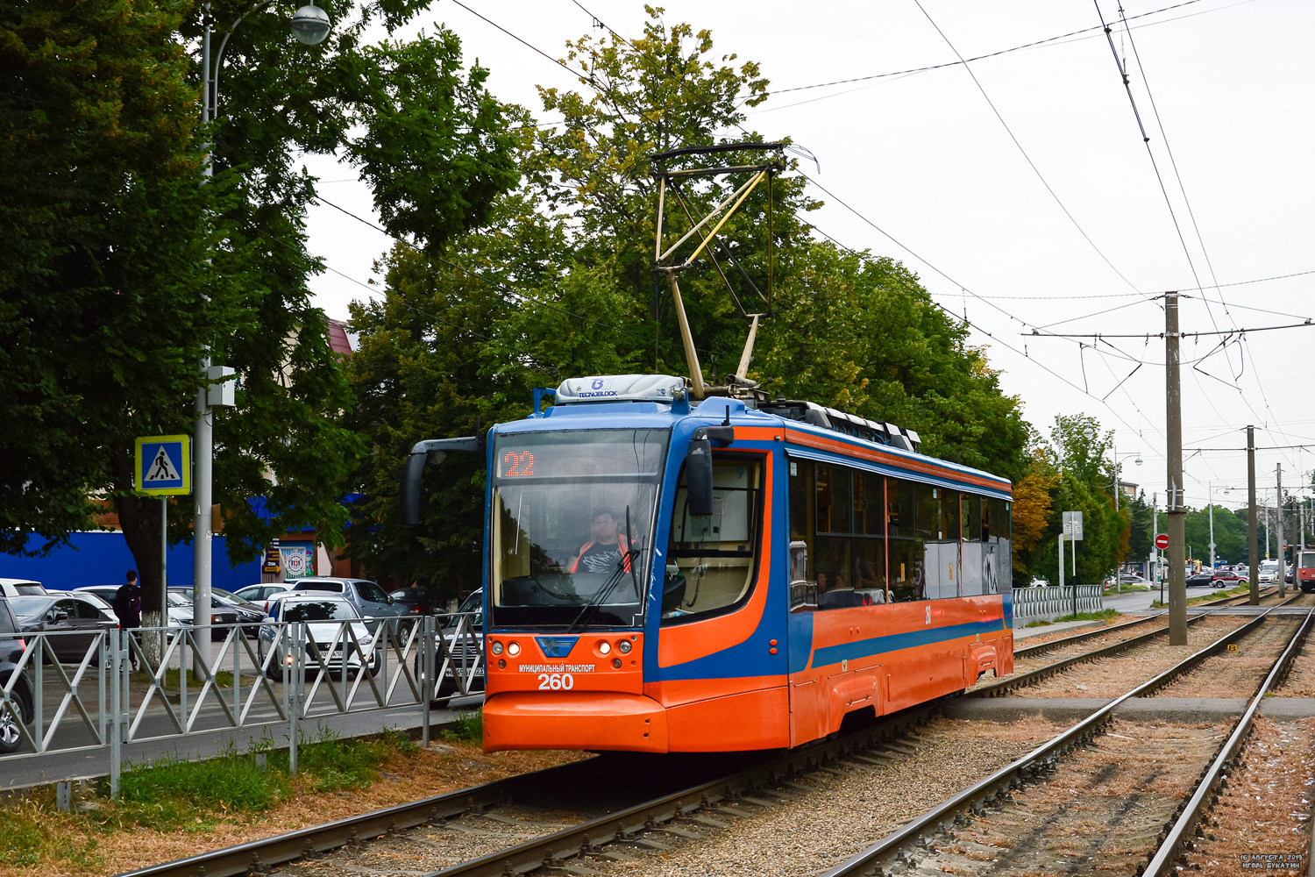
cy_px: 438
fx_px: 2082
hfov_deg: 35.1
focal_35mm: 57
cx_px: 658
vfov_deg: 23.8
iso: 400
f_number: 5.6
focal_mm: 38
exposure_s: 1/400
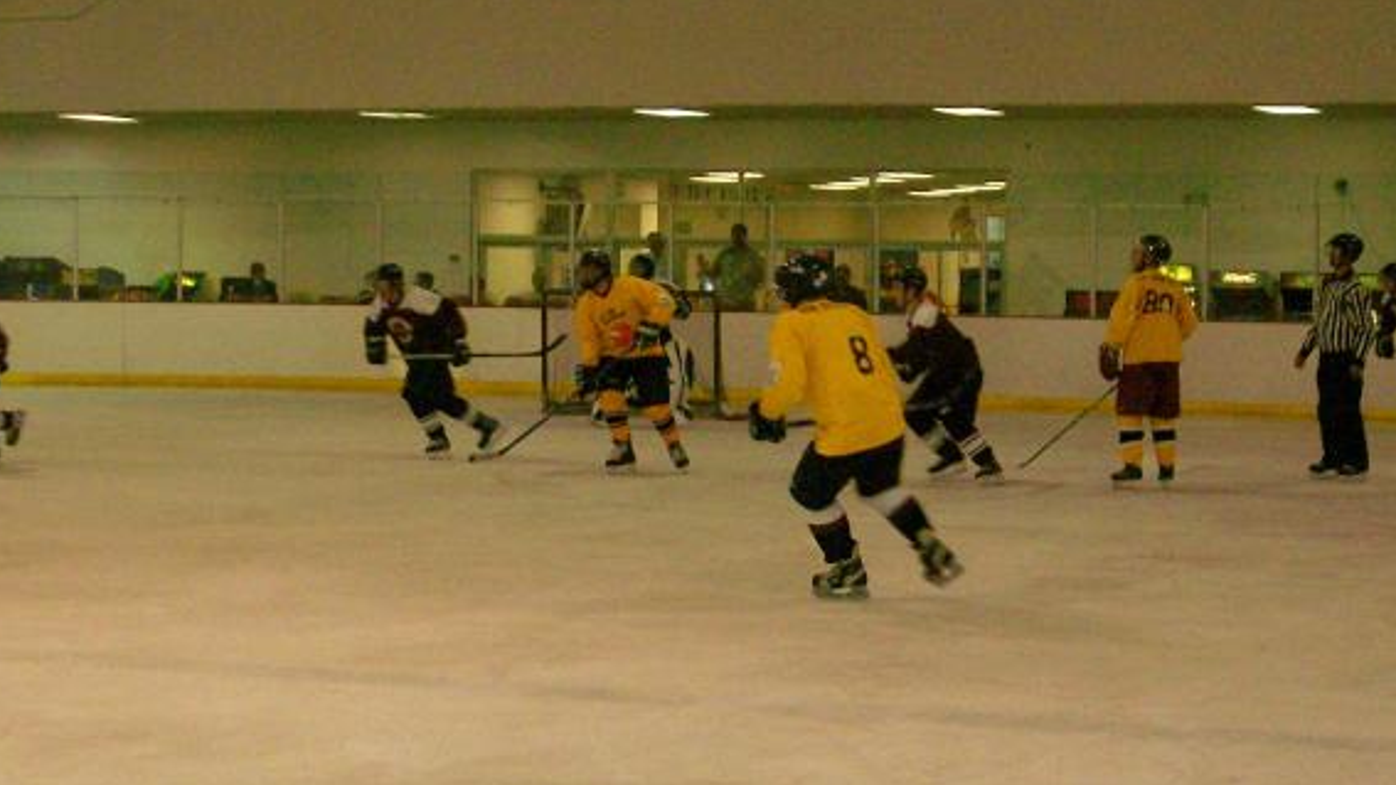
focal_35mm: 86
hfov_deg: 24.7
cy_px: 341
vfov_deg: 14.1
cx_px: 748
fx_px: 3184
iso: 140
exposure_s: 1/95.5
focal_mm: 11.6
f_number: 3.8
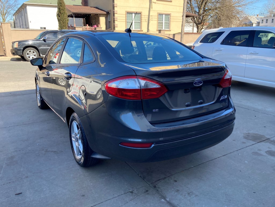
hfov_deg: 63.4
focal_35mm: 28
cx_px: 138
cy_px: 104
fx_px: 222
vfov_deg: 49.7
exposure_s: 1/397
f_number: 1.8
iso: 20
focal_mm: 3.99
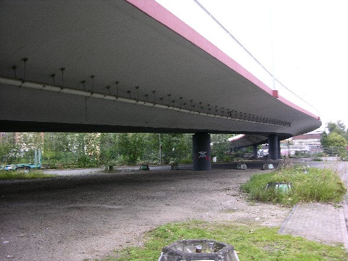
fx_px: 352
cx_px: 174
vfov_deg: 40.7
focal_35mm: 35
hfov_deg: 52.6
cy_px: 130
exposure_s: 1/23.6
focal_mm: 8.9
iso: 50
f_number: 3.2
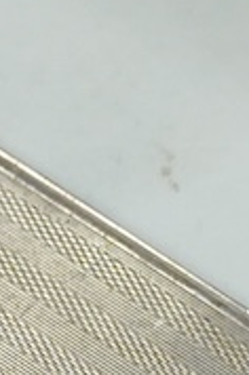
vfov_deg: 7.2
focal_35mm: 285
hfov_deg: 4.6
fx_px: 2968
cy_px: 221
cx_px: 799
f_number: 8
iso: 3200
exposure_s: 1/400
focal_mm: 30
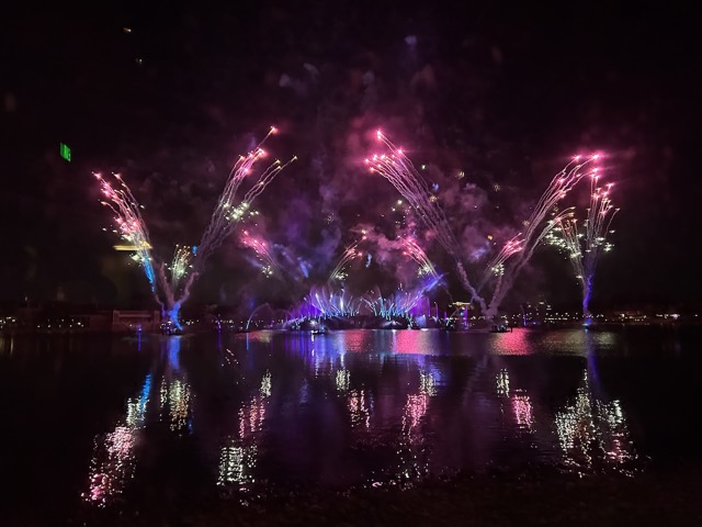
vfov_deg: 53.1
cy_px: 264
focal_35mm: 26
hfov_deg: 67.3
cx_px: 351
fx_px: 527
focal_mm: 5.7
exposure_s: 1/40
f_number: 1.5
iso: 640
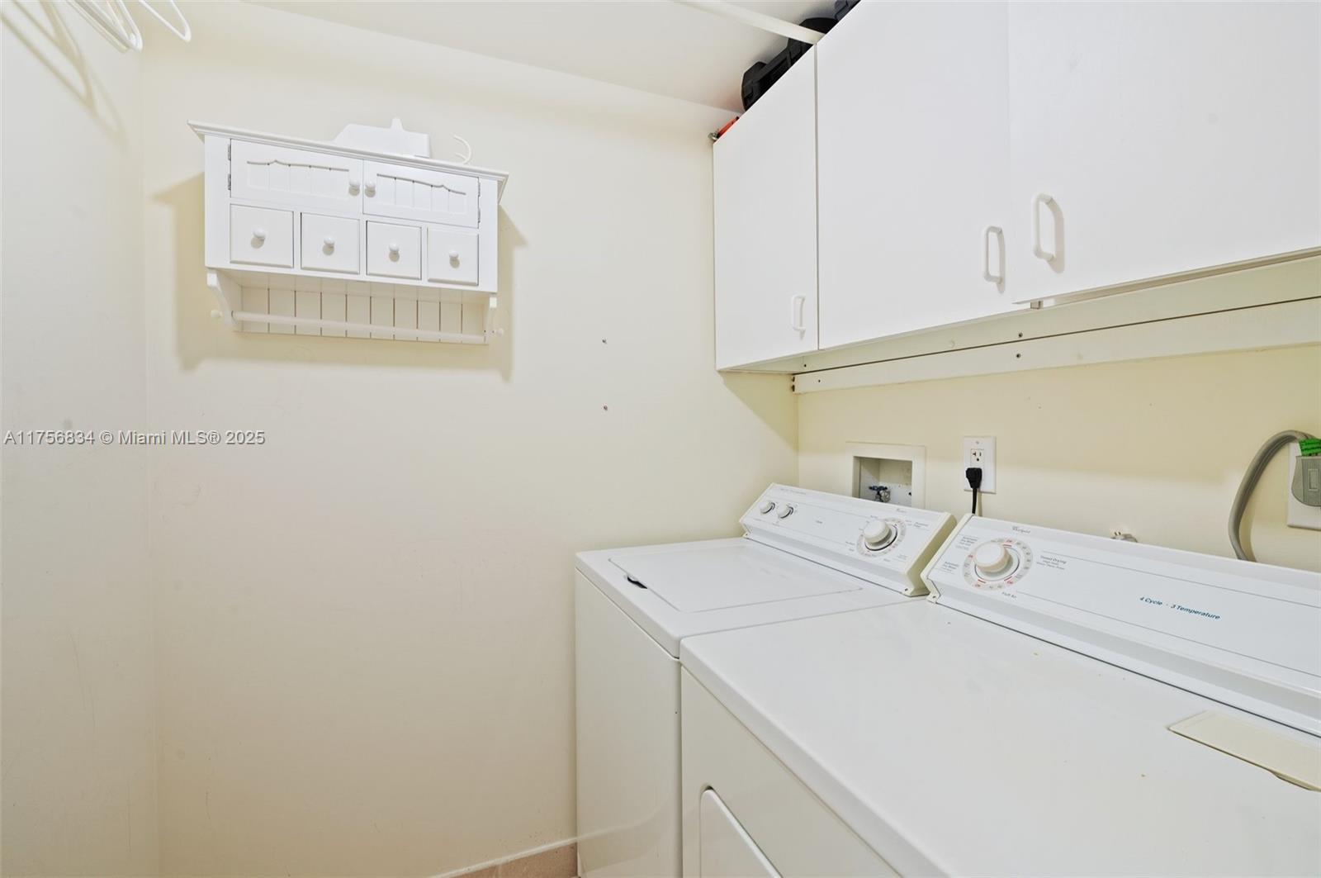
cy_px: 439
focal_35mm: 16
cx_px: 660
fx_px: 586
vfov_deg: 73.6
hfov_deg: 96.8
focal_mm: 16
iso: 200
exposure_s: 1/4
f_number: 8
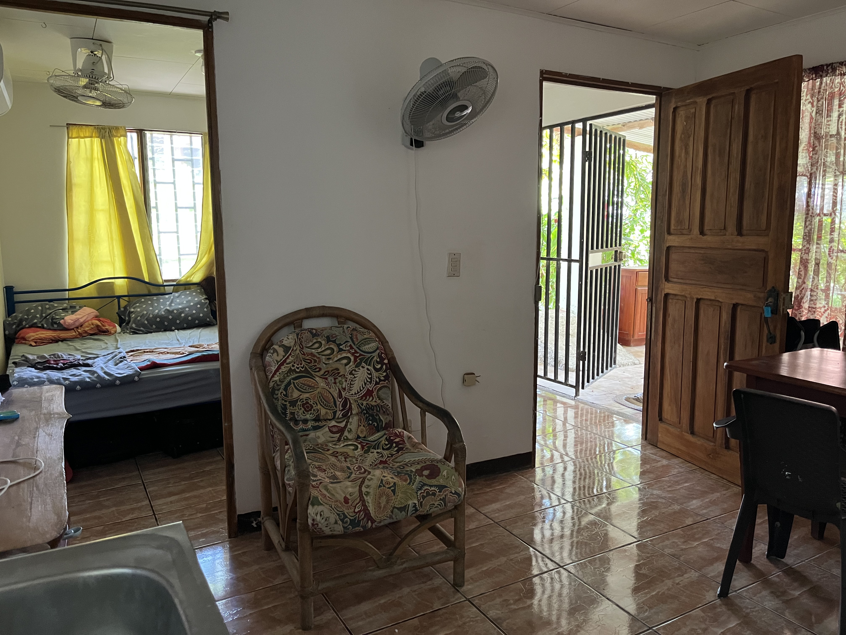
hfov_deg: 67.3
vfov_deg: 53.1
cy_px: 318
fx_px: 635
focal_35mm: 26
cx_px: 423
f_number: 1.6
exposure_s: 1/60
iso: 500
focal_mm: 5.1
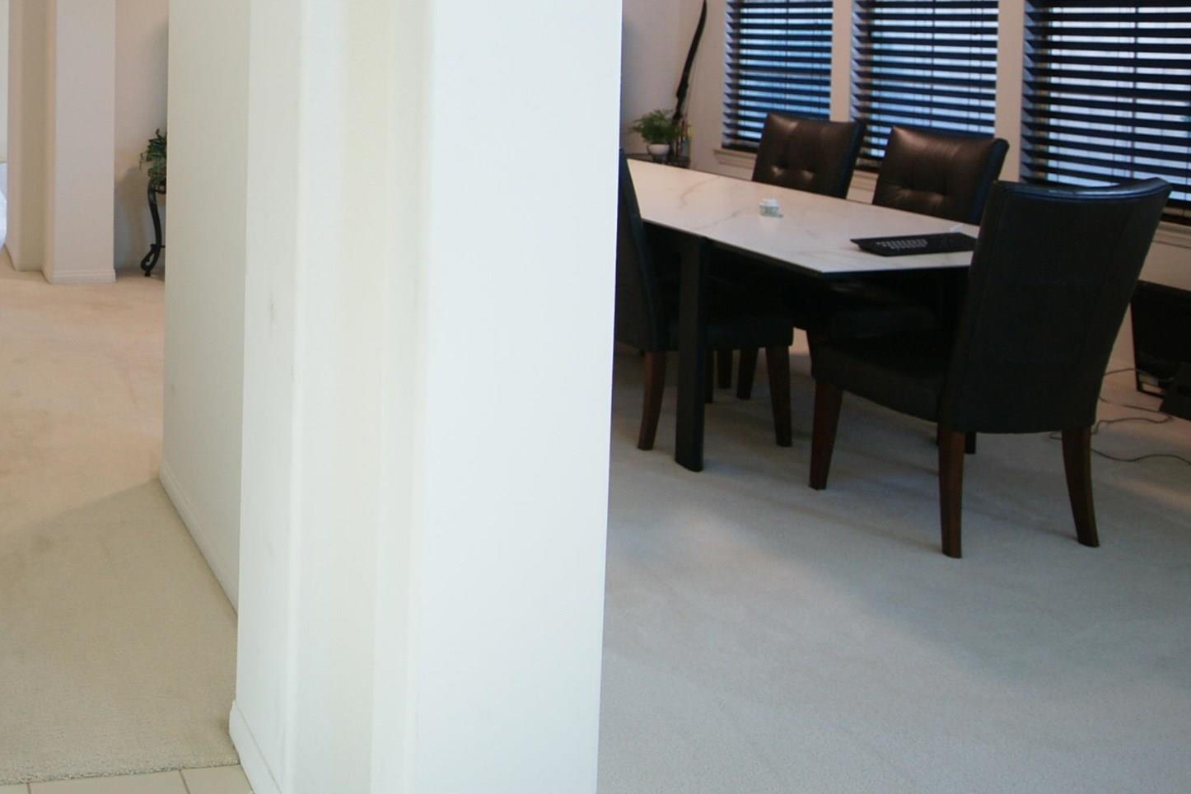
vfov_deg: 37.2
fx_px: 1125
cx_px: 217
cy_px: 134
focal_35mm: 34
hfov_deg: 51.8
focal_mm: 16
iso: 250
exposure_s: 1/30
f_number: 2.8
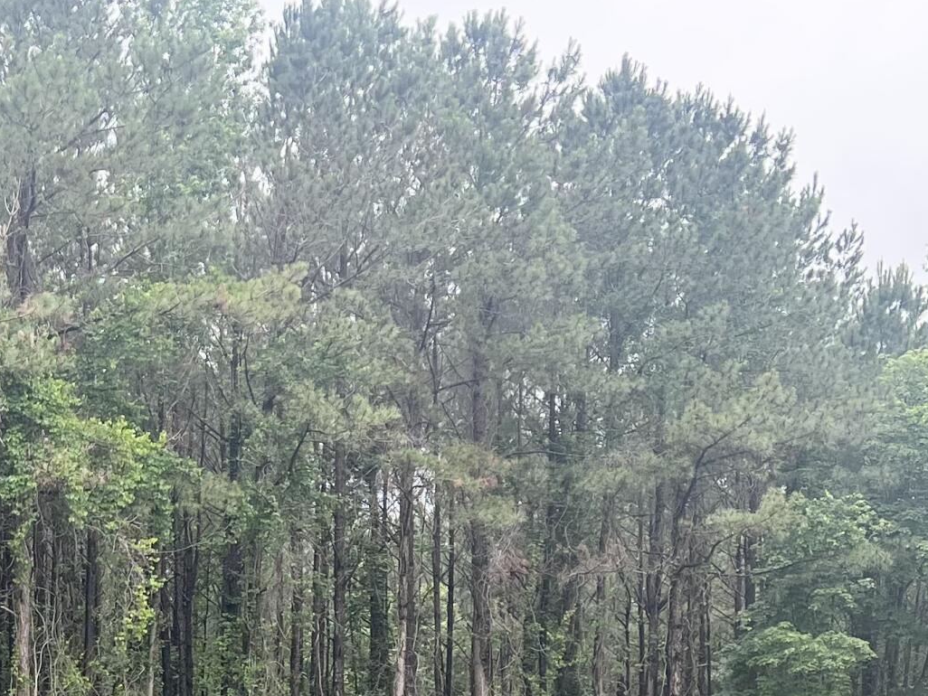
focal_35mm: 76
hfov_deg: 23.7
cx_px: -138
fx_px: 2038
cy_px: 881
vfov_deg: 18.2
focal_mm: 5.7
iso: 50
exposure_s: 1/674
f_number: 1.5
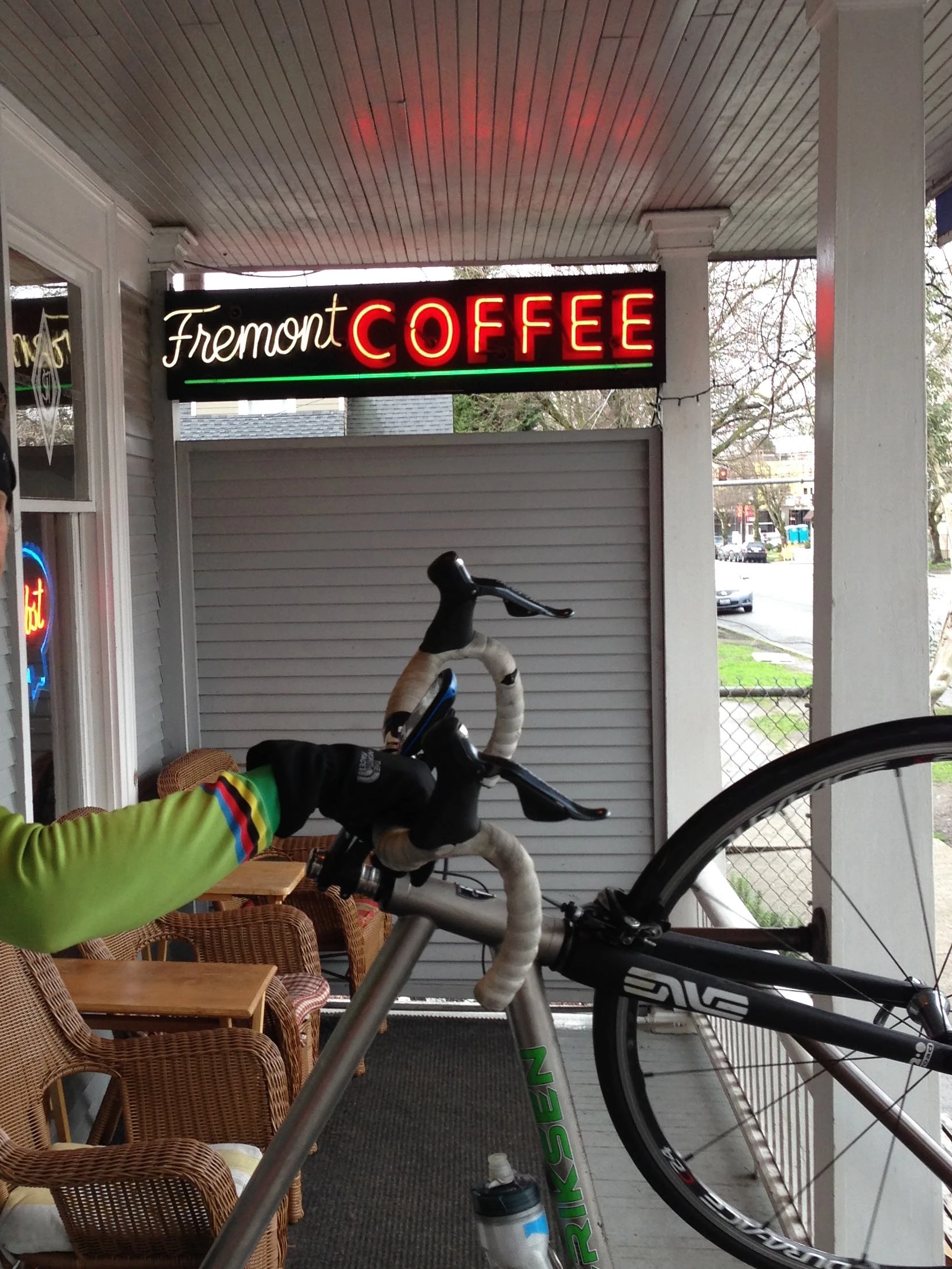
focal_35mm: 49
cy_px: 630
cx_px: 304
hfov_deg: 29.4
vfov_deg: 38.9
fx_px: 1796
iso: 50
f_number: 2.4
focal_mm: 4.12
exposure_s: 1/60
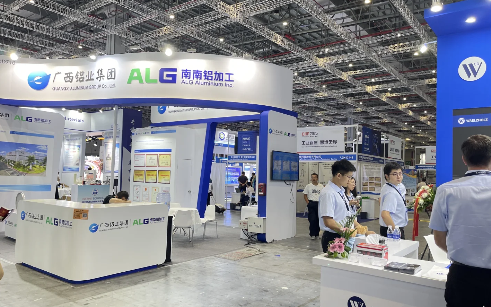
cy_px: 155
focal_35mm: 28
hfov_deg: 66.5
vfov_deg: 44.6
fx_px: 375
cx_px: 245
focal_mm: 5.1
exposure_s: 1/100
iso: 100
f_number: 1.6
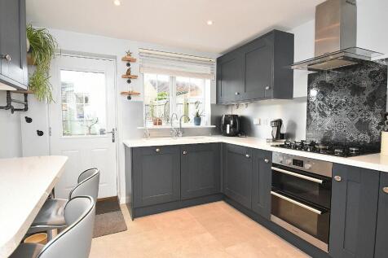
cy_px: 129
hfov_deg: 85.4
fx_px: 210
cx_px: 194
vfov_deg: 63.2
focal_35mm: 20
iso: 1600
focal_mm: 13
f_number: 4
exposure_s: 1/125
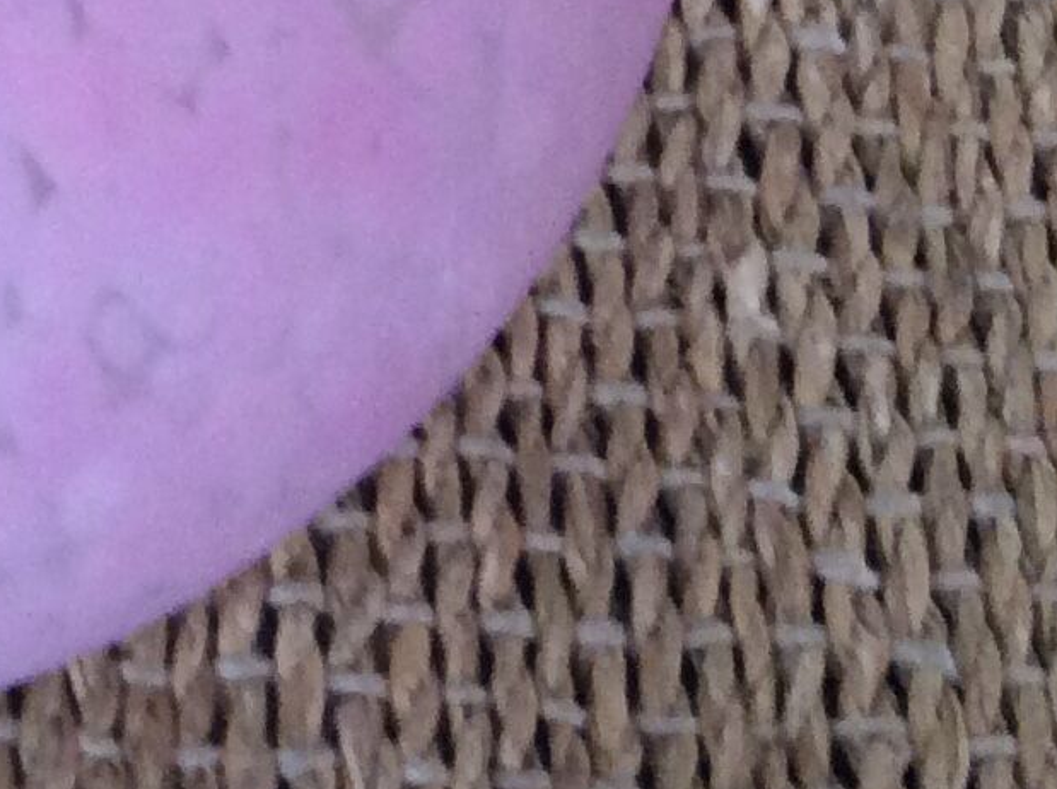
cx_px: -376
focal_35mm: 134
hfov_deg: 14.1
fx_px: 4085
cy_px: -767
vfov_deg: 10.2
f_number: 2.4
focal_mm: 3.3
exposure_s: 1/24
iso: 125
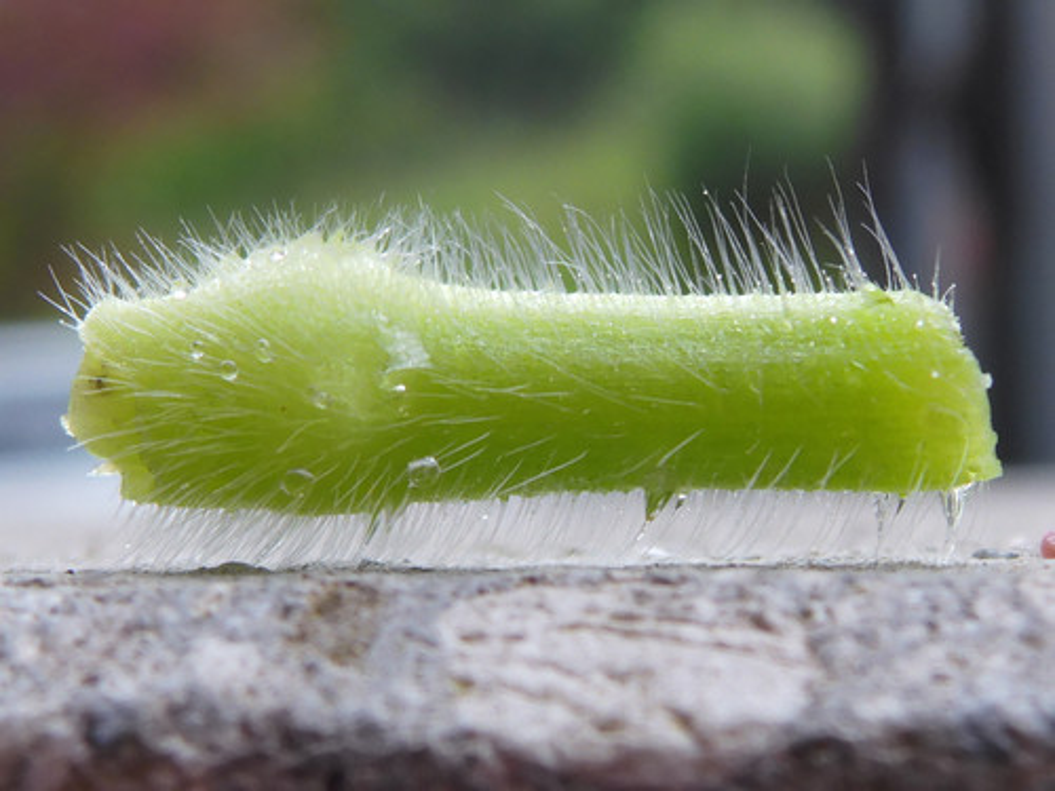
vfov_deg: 17.6
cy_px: 396
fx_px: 2560
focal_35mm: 84
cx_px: 528
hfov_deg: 23.3
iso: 80
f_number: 3.3
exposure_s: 1/100
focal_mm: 4.9
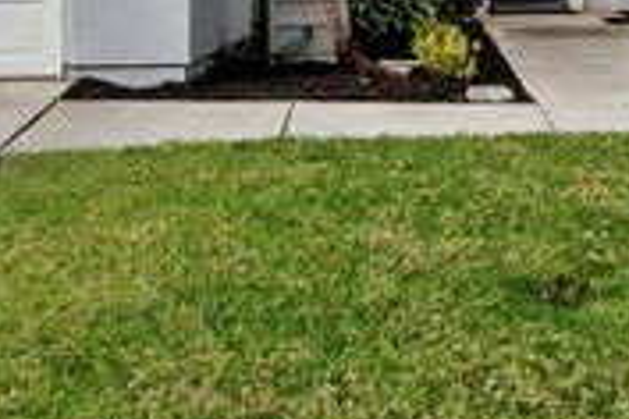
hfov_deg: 25.0
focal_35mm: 81
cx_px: 384
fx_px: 1415
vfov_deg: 15.8
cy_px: -165
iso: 500
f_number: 20
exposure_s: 1/200
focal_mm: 14
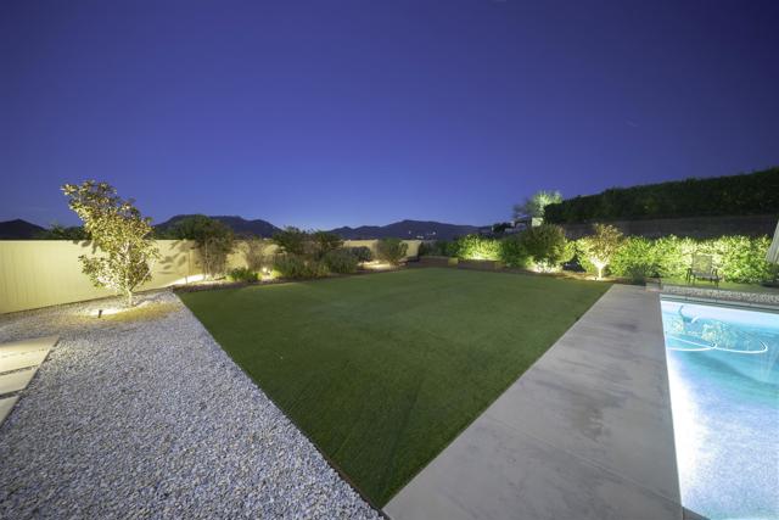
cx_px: 390
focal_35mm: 12
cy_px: 260
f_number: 11
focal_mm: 12
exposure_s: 416
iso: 64
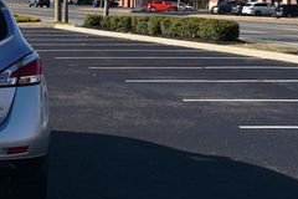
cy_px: -6
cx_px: -61
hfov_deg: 18.6
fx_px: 861
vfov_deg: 13.0
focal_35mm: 104
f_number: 9
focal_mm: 26
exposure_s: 1/320
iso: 100
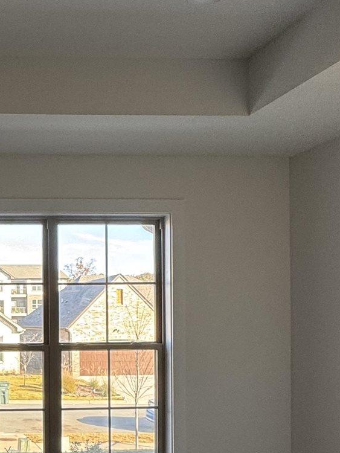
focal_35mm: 43
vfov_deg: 42.8
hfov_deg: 29.2
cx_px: -63
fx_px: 563
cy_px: 323
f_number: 2.2
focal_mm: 2.22
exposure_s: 1/99
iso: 64
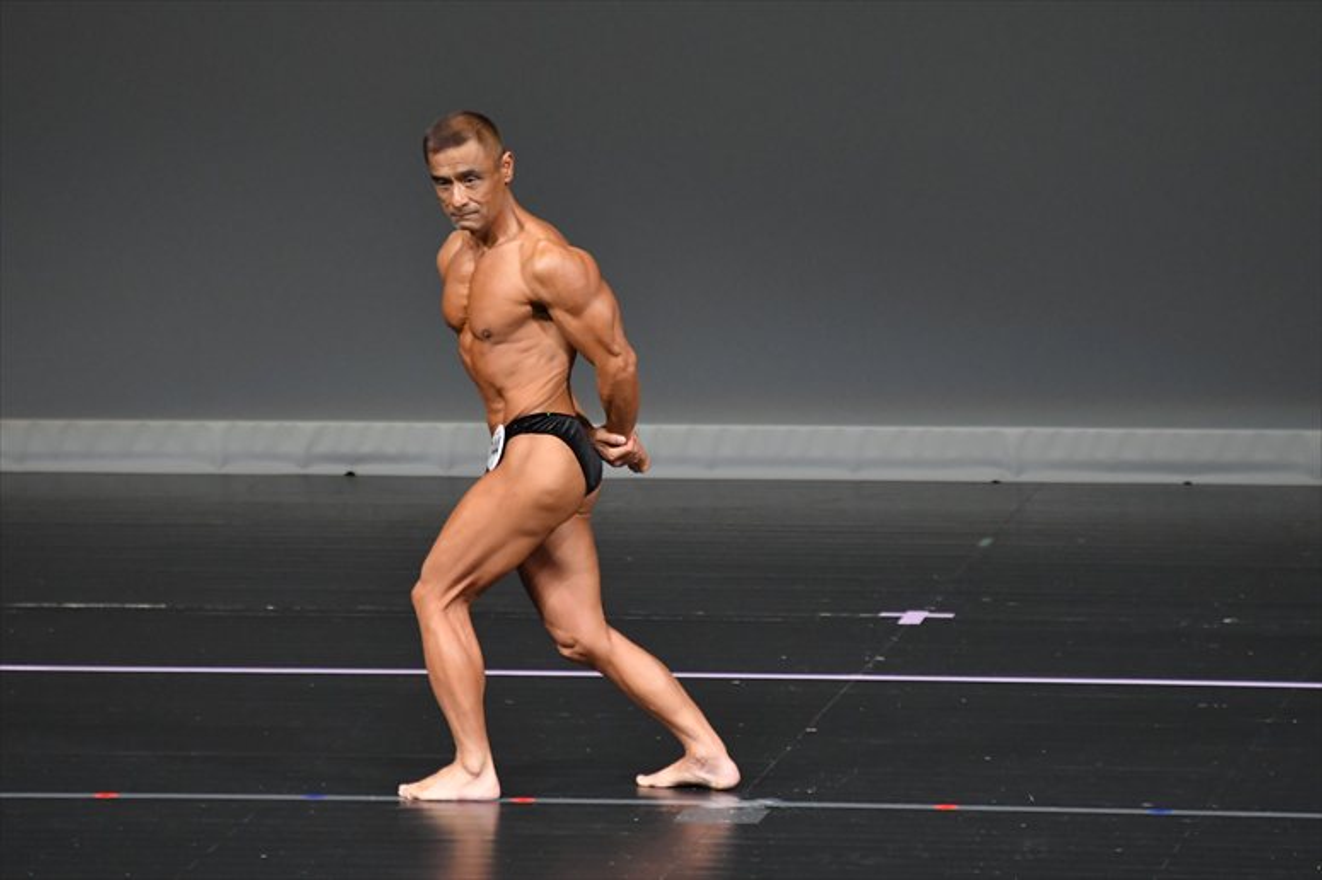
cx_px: 661
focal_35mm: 450
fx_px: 16517
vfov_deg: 3.1
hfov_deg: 4.6
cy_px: 440
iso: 4000
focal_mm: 300
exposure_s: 1/400
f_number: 5.6
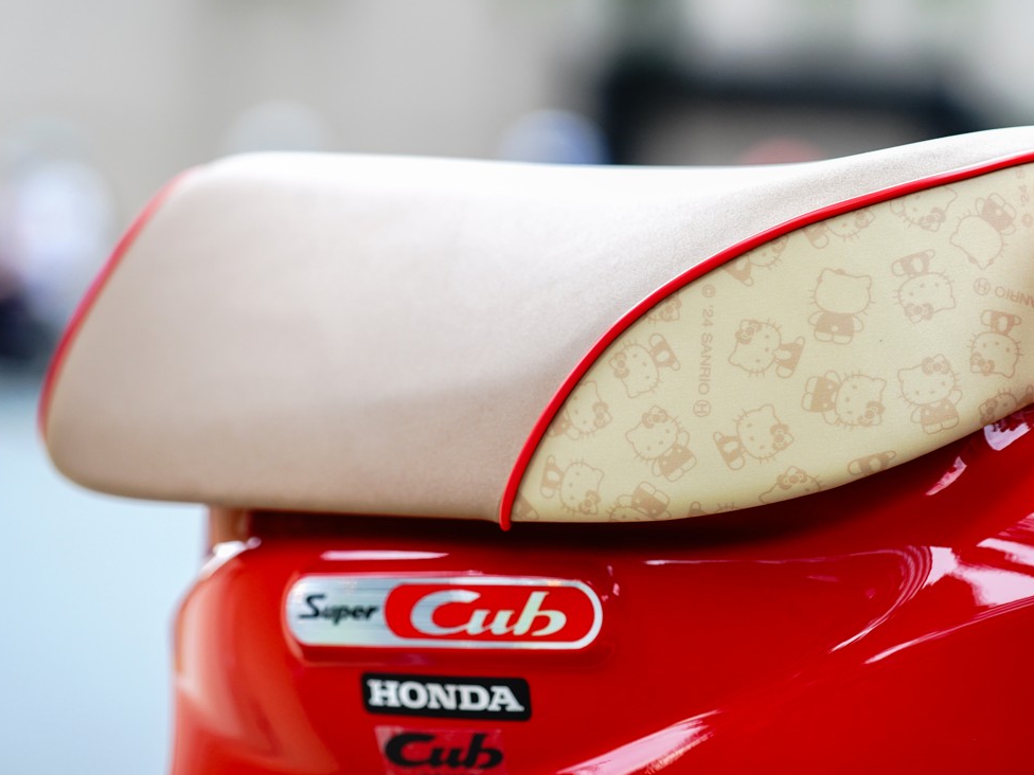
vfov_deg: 10.0
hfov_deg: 13.2
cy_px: 382
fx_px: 4451
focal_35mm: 149
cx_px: 606
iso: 1250
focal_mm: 126
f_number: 4
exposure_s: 1/200
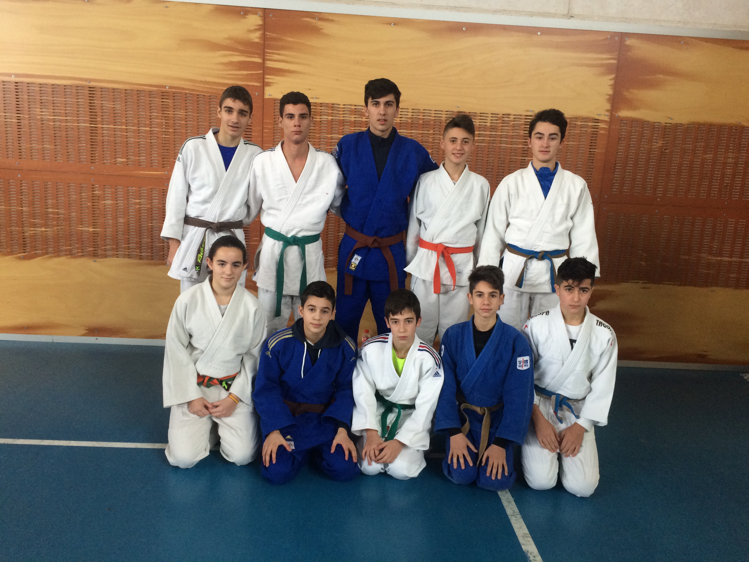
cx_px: 374
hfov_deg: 61.7
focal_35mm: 29
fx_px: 627
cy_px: 281
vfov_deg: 48.2
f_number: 2.2
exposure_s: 1/33
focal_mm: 4.15
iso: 80
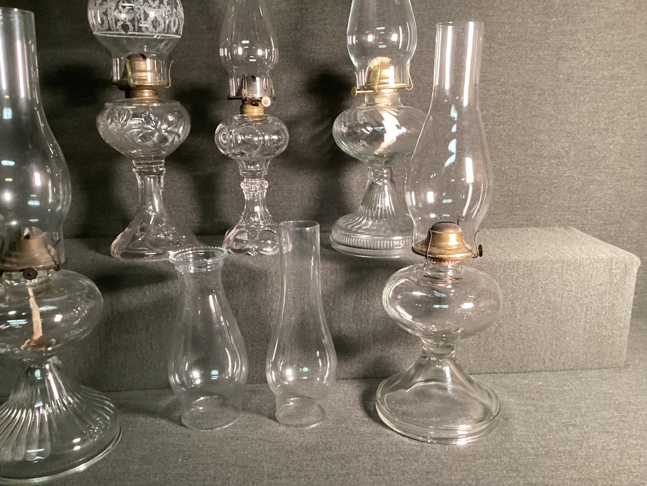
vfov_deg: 45.4
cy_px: 243
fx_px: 579
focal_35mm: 31
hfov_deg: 58.3
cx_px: 324
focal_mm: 3.3
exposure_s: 1/40
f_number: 2.4
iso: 320
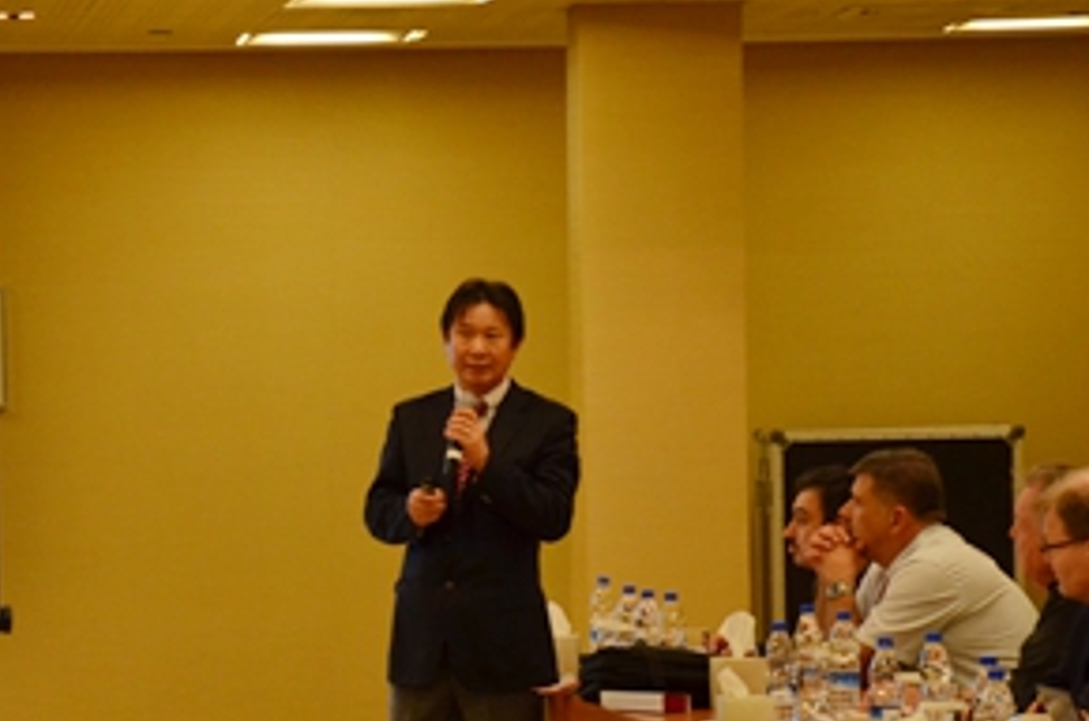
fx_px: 7303
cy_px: 477
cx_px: 233
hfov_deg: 8.5
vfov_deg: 5.7
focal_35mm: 242
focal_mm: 85
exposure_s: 1/40
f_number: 5.6
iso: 1000
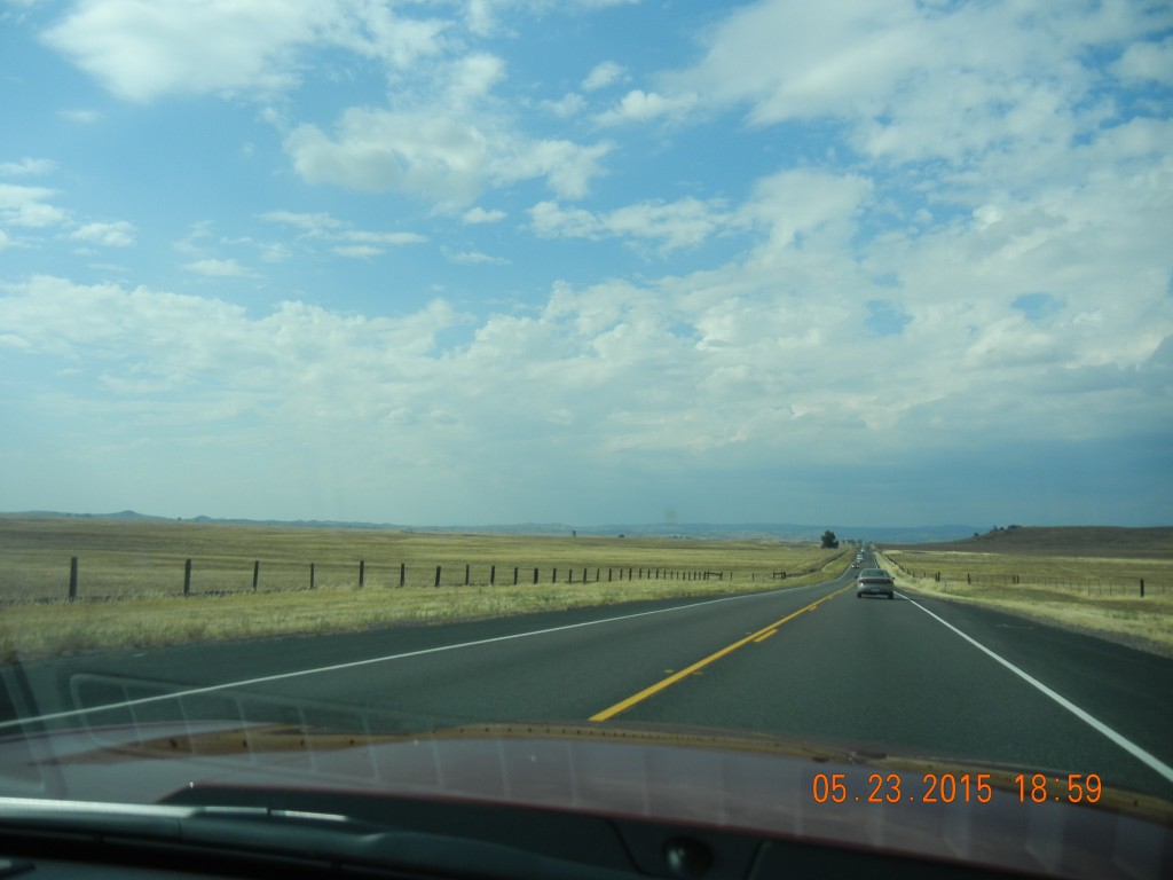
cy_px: 440
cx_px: 586
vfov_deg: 46.8
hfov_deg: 60.0
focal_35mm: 30
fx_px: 1017
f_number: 7
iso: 160
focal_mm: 5.4
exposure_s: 1/534
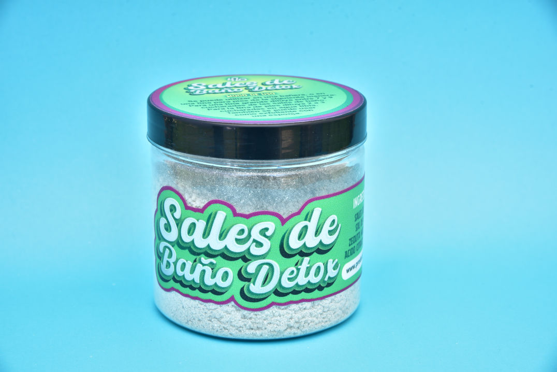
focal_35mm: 98
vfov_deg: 14.0
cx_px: 278
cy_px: 186
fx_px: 1517
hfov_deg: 20.8
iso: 100
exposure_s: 1/25
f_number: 11
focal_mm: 98
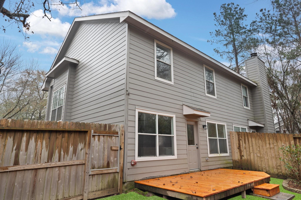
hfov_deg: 76.1
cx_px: 150
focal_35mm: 23
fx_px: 192
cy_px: 100
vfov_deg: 55.1
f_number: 9
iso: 320
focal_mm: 23
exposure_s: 1/13
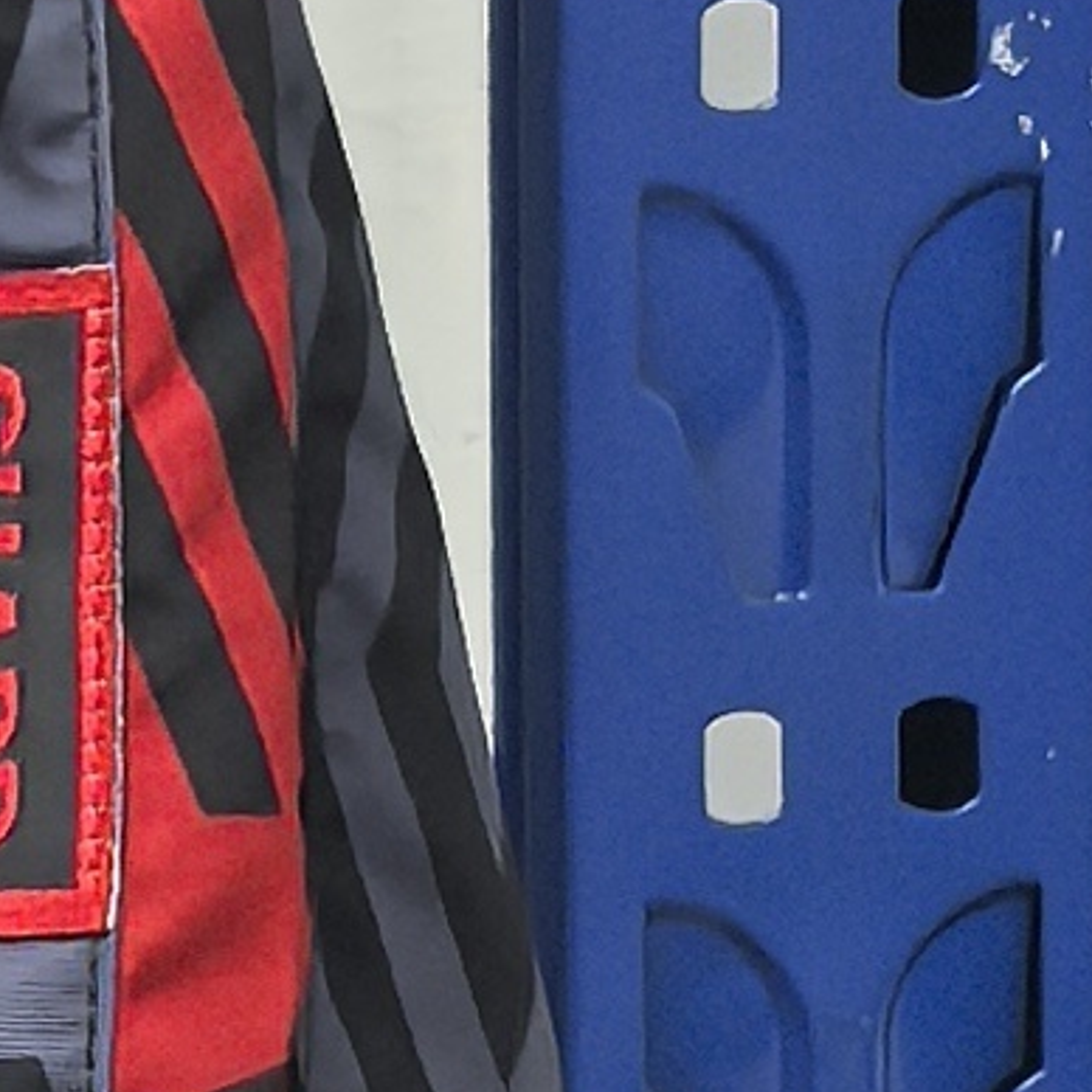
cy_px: 1084
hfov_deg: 6.1
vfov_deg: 6.9
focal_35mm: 252
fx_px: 8994
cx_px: -2781
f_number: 1.4
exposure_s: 1/50
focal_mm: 6.98
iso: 400
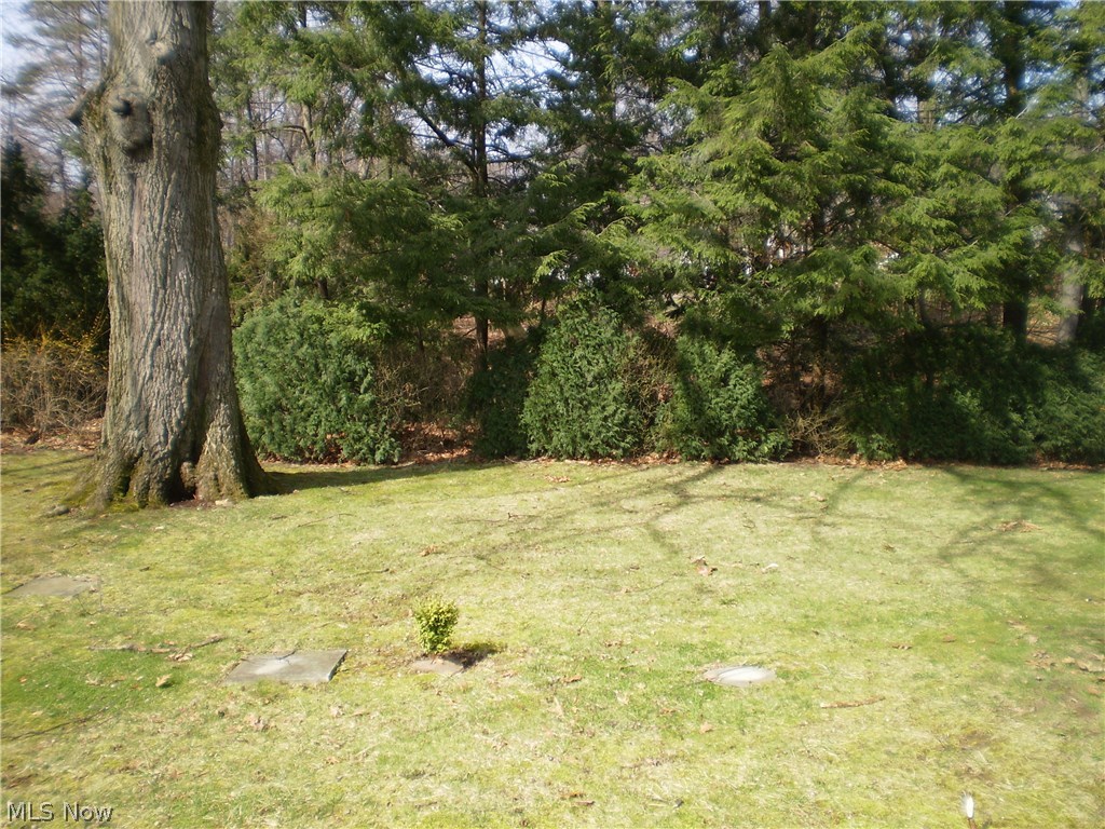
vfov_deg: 39.7
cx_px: 552
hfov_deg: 51.4
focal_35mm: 36
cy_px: 414
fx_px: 1149
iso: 64
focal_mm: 6.3
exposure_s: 1/400
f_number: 3.1
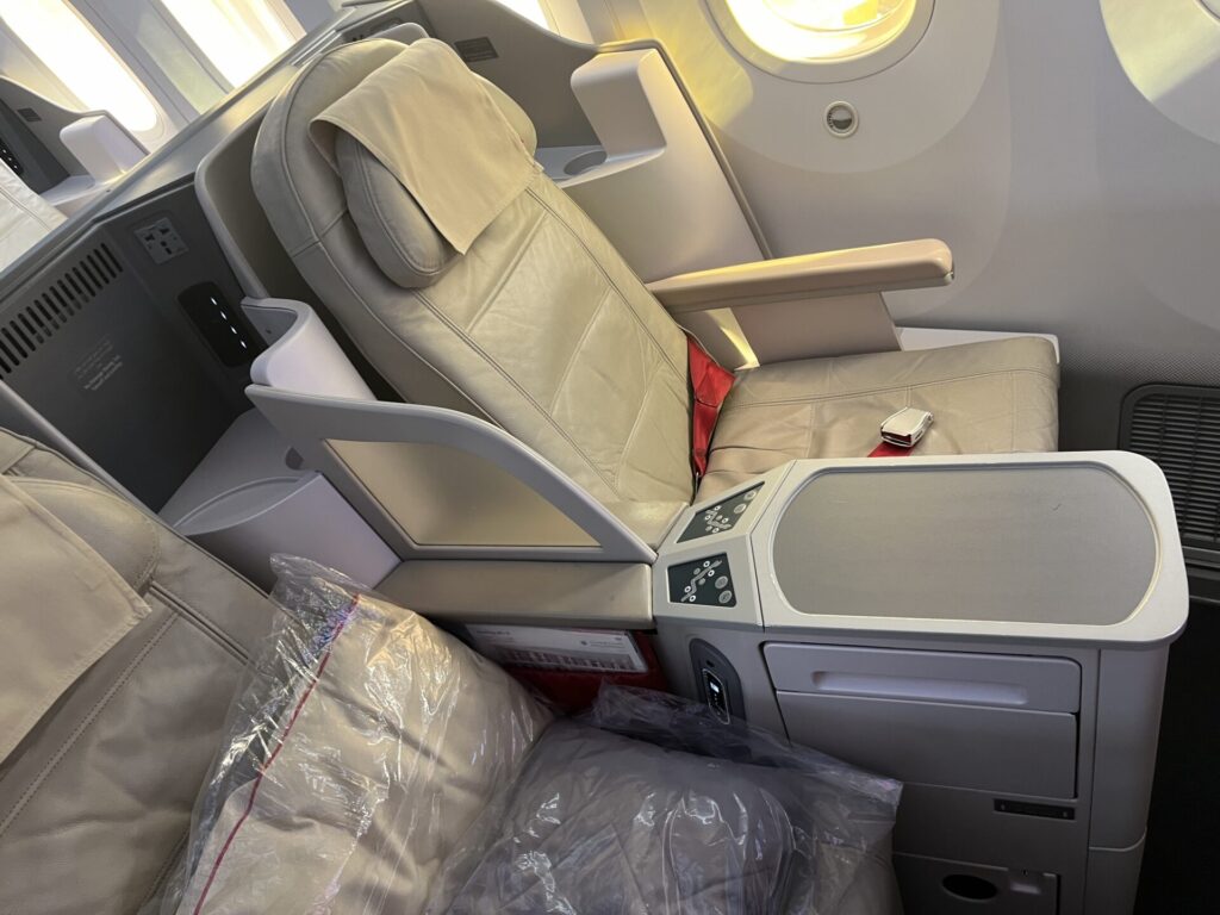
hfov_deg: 67.3
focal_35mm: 26
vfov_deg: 53.1
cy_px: 458
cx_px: 610
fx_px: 916
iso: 125
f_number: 1.6
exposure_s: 1/51
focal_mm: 5.1
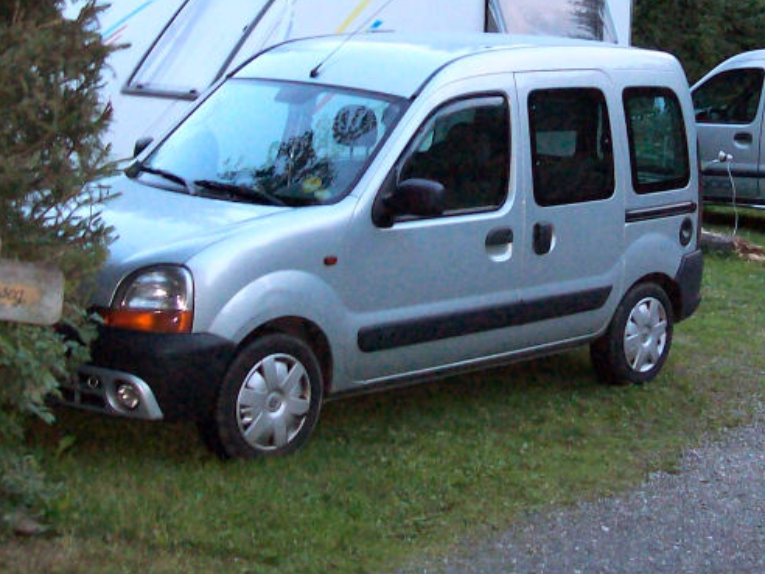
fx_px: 1657
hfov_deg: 25.9
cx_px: 488
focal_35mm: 75
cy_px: 103
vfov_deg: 19.4
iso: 200
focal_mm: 6
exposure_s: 1/64
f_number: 2.7
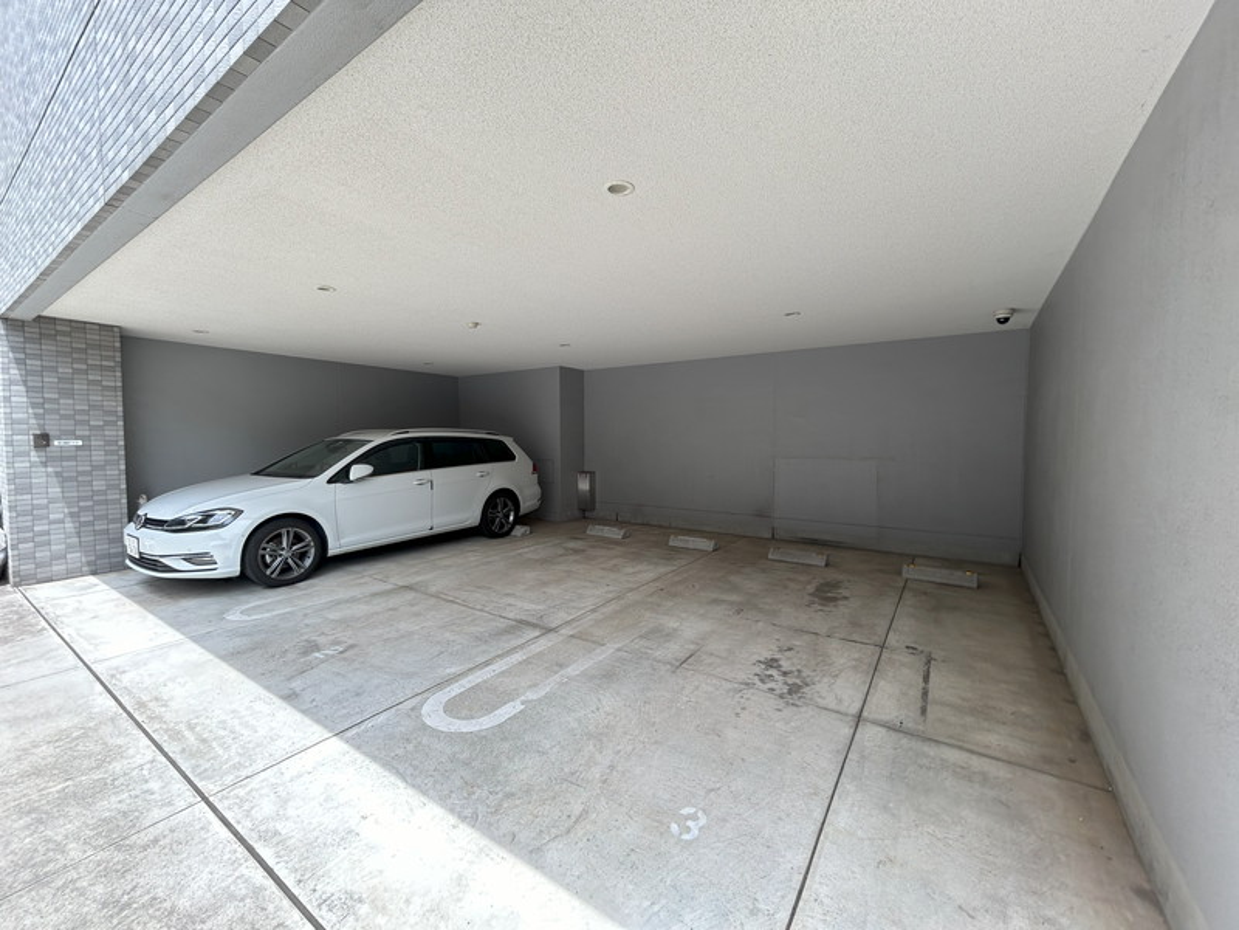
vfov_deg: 85.7
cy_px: 465
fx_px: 501
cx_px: 620
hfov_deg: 102.1
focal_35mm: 14
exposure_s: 1/138
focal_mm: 1.54
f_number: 2.4
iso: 32
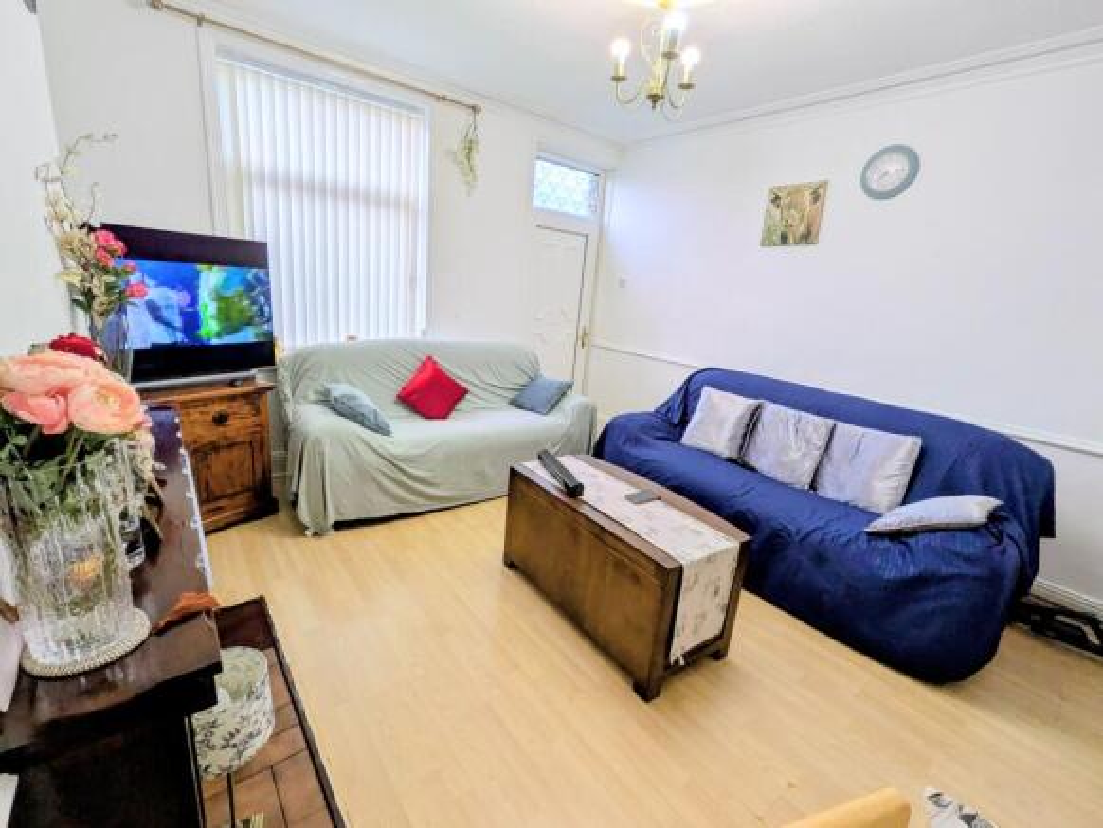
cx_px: 552
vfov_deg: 85.7
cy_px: 414
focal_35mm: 14
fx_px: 446
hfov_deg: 102.0
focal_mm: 1.83
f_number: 2.2
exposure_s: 1/50
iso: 89
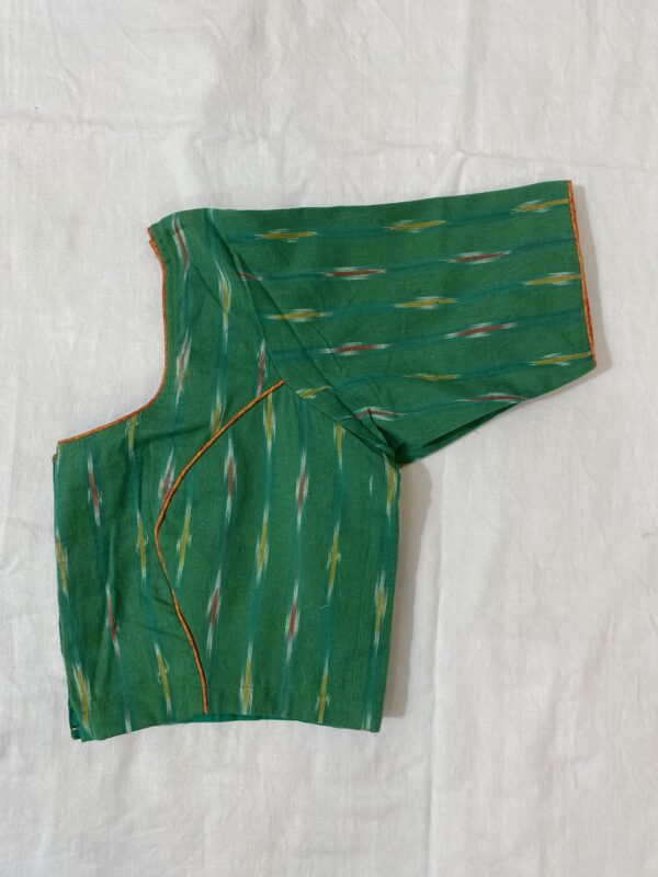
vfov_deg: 67.3
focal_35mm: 26
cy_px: 438
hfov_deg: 53.1
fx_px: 659
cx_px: 329
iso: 100
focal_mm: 4.25
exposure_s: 1/50
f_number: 1.8
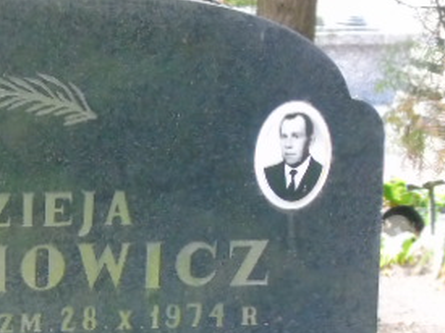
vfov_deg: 6.8
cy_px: 330
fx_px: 2814
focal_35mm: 219
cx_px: -2
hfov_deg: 9.0
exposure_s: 1/40
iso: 800
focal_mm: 17
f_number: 4.3
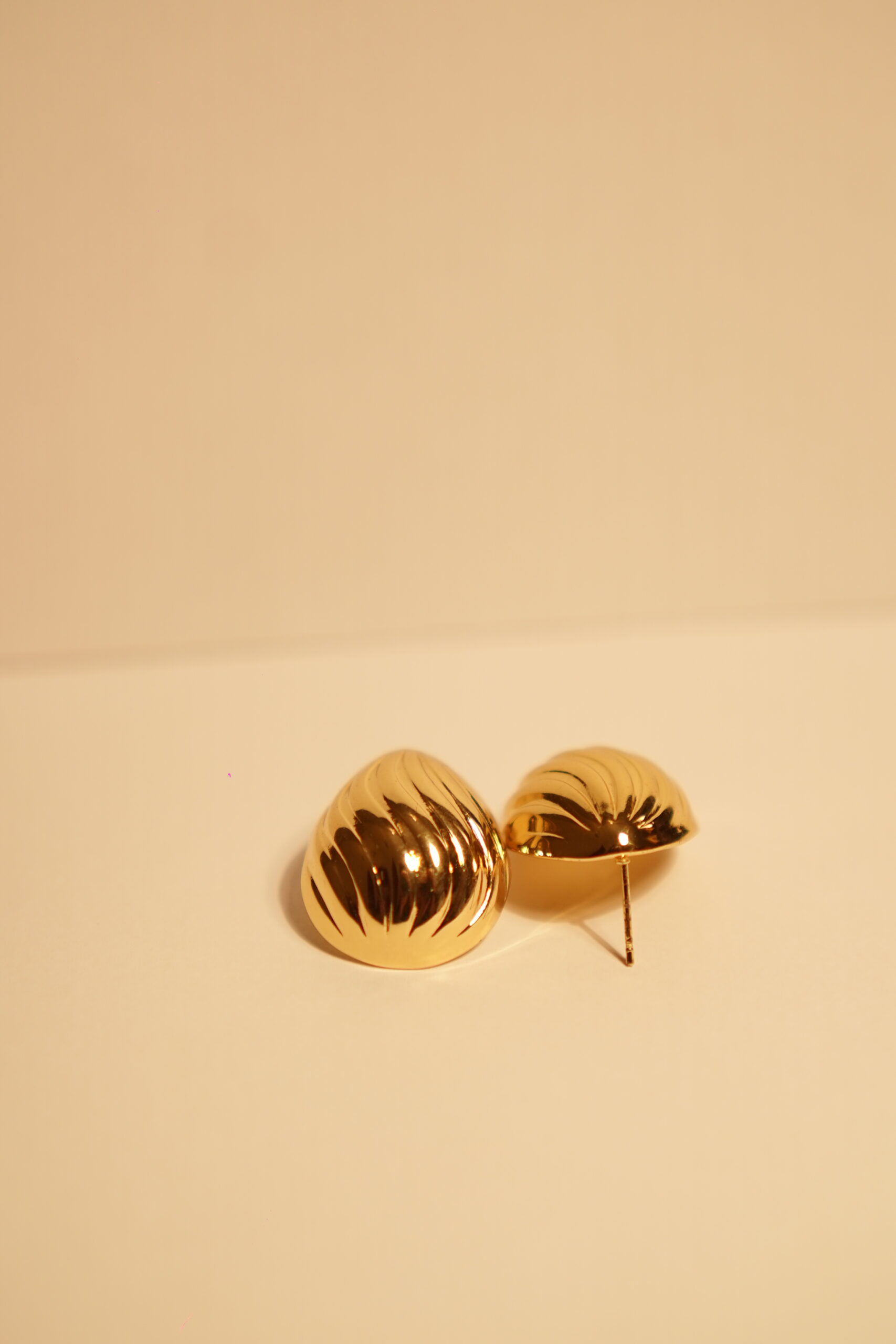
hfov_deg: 26.0
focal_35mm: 52
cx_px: 448
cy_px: 672
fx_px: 1941
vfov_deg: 38.2
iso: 250
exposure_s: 1/200
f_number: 2.5
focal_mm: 35
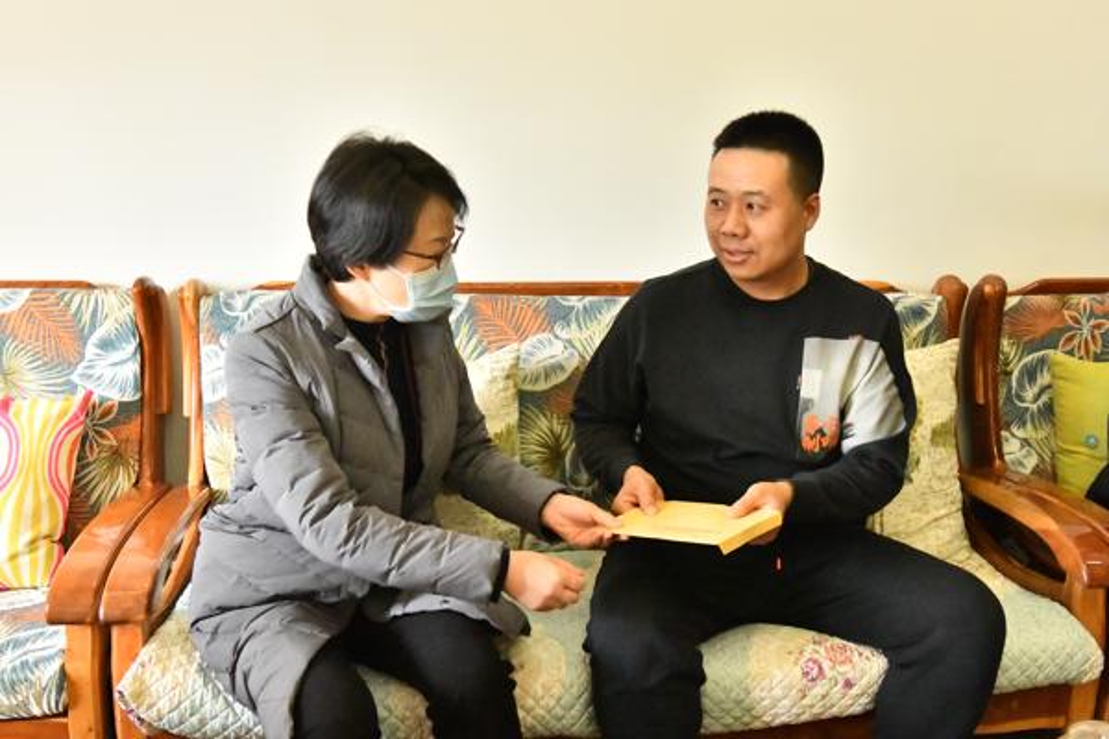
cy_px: 370
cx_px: 554
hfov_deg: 50.7
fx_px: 1171
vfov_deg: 35.1
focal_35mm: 38
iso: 16000
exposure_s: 1/250
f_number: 8
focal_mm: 32
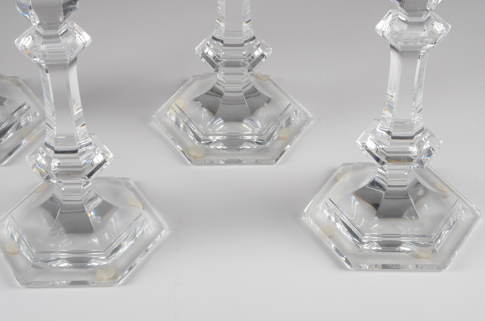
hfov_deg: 20.7
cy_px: 160
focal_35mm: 99
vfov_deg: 13.8
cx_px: 242
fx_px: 1331
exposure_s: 1/160
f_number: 18
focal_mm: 66
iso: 250
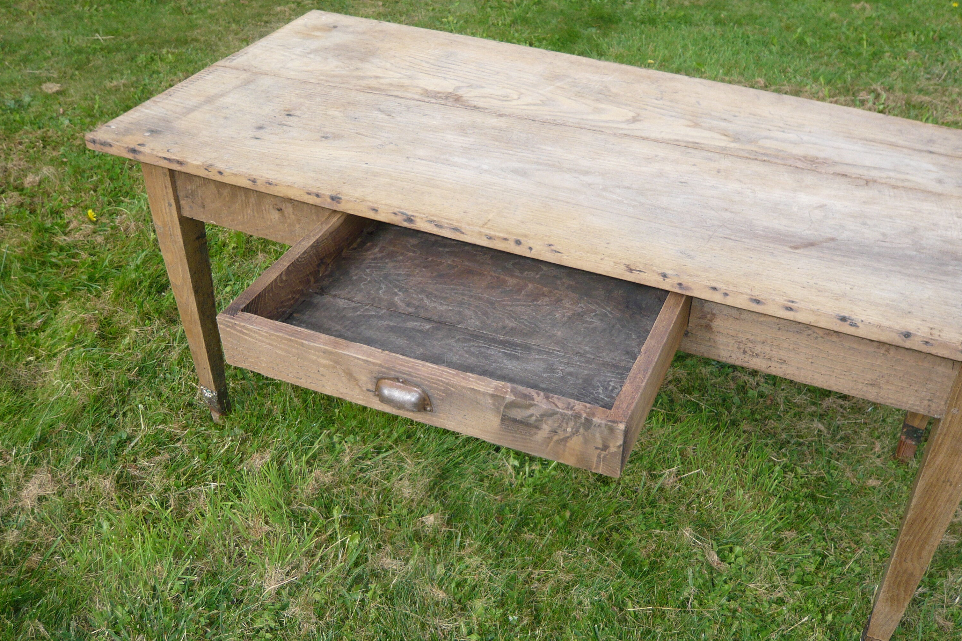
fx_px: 962
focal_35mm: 36
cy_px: 344
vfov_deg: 36.9
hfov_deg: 53.1
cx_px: 476
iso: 100
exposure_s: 1/500
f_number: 3.1
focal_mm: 5.5
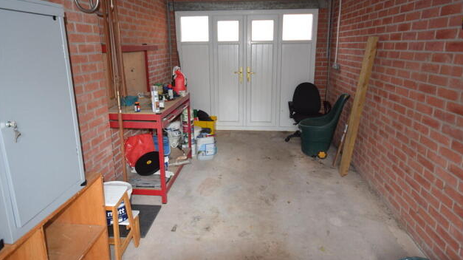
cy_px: 116
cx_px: 223
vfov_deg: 49.4
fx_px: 282
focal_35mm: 23
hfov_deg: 78.7
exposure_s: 1/100
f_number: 5
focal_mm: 14
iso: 800
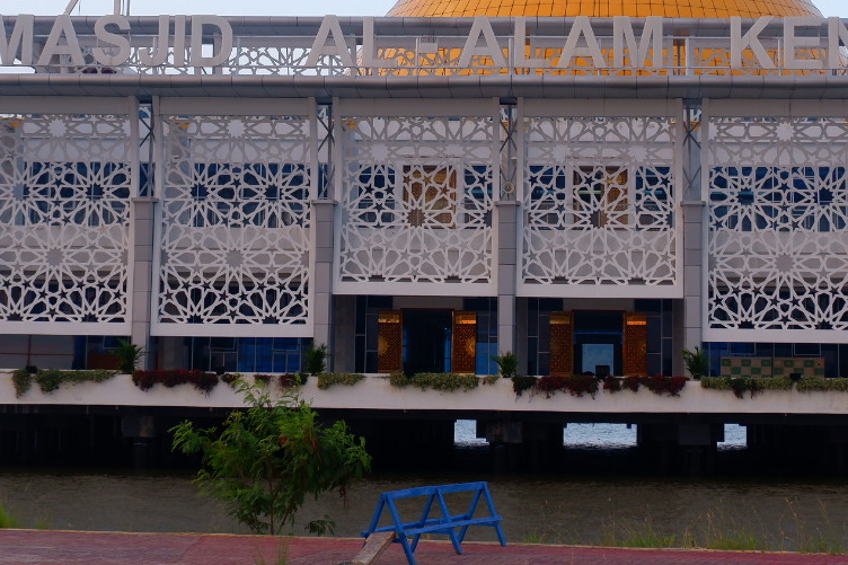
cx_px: 492
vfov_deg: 15.9
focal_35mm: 85
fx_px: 2002
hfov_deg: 23.9
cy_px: 78
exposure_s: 1/140
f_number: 5.6
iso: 200
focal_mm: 24.2
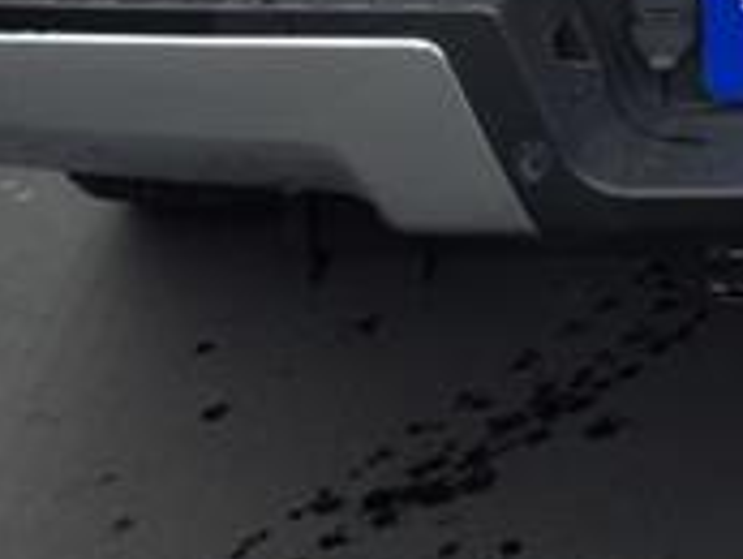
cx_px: 885
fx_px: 2148
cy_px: -340
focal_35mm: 100
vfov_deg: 13.7
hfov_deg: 18.6
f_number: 1.9
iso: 40
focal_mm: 3.58
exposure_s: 1/270
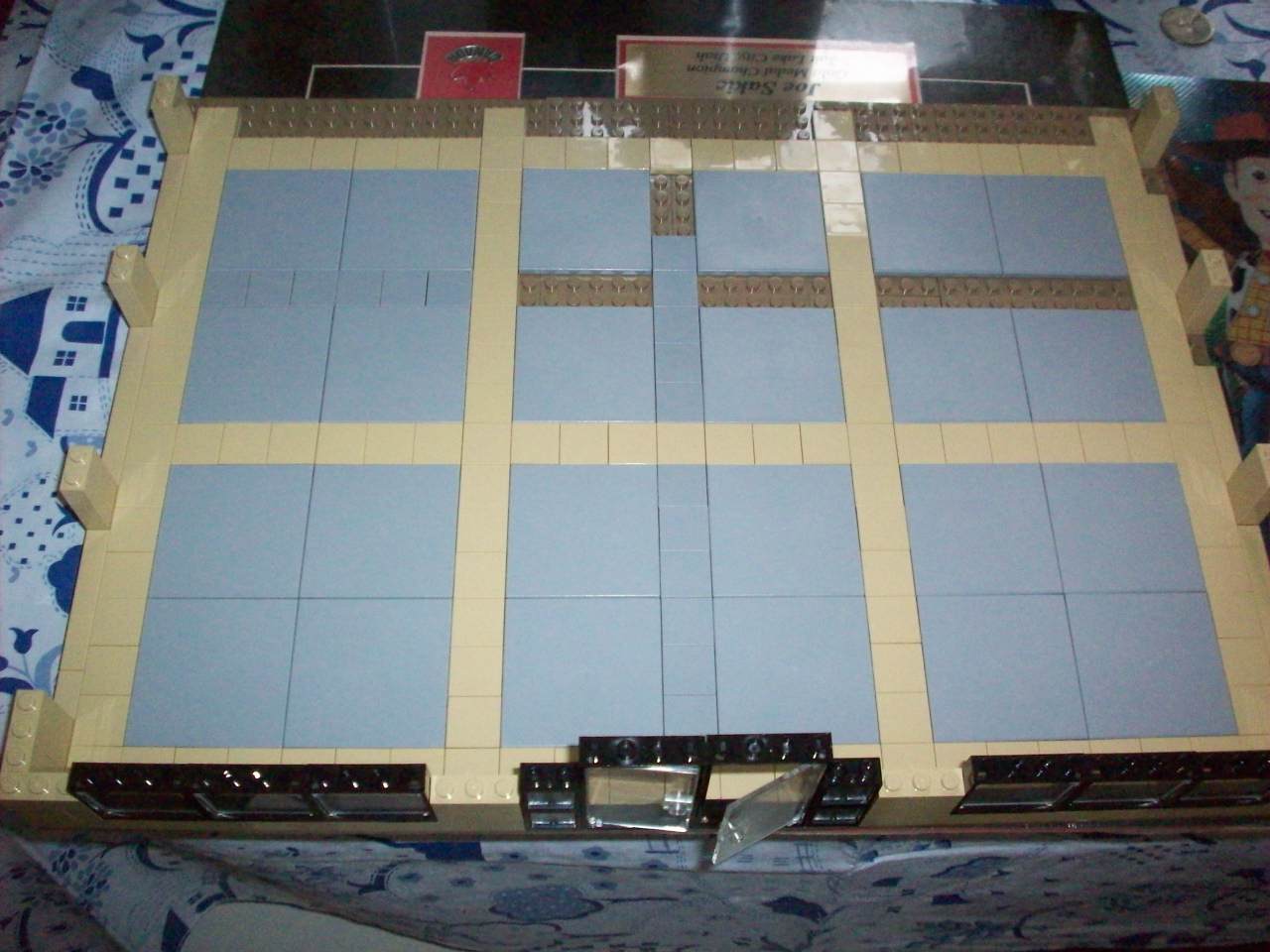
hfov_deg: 50.1
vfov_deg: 38.7
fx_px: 1357
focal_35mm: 37
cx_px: 635
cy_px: 476
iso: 400
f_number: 2.8
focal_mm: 6.2
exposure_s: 1/64
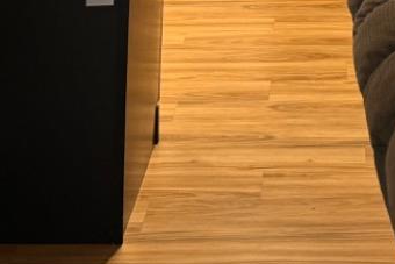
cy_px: -296
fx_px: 1207
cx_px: 461
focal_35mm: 110
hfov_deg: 17.8
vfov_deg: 11.1
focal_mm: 6.76
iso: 250
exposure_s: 1/60
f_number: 1.78
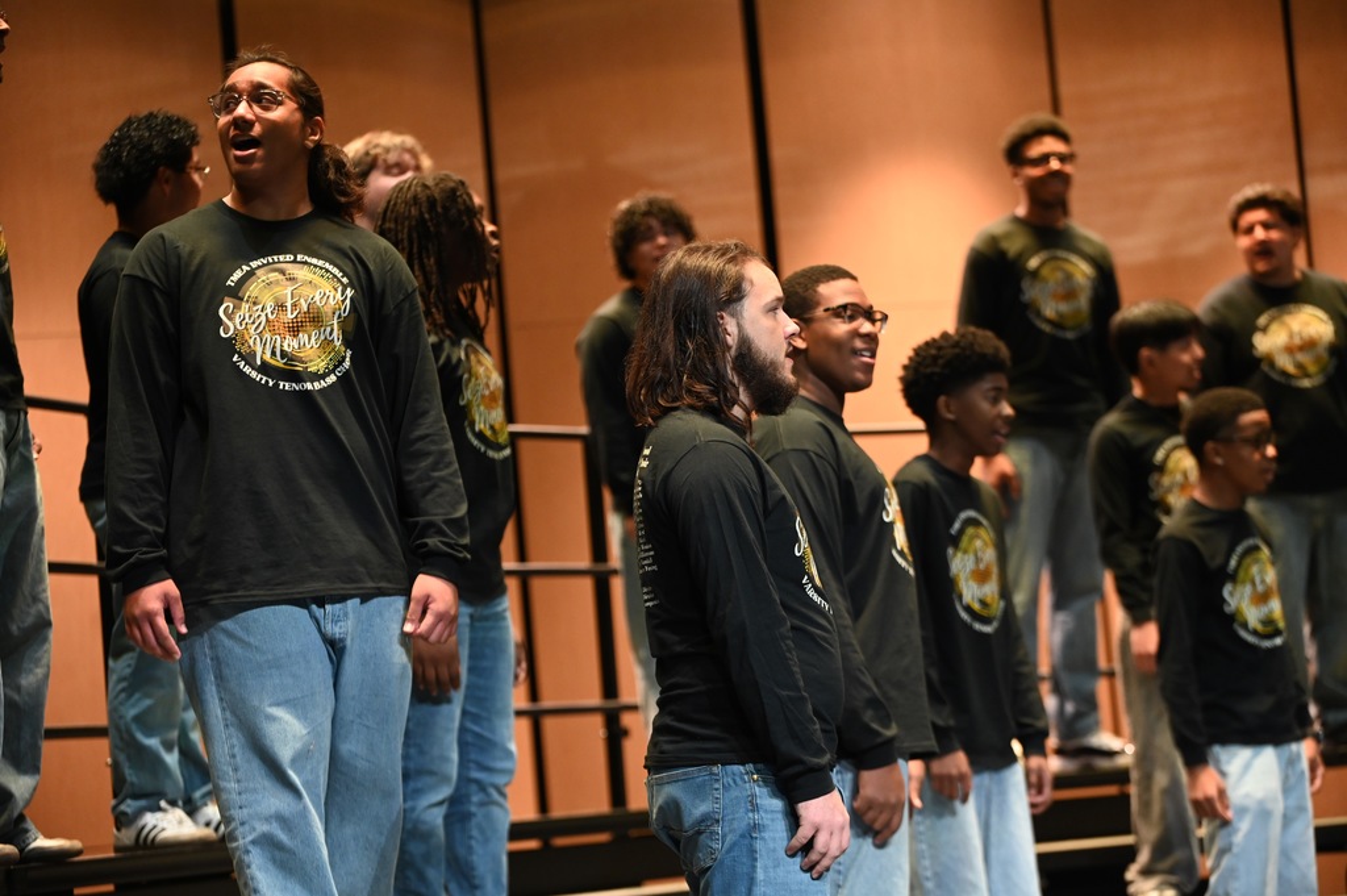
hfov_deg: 20.0
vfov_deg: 13.4
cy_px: 448
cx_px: 674
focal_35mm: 102
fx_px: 3813
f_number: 2.8
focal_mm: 102
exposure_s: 1/500
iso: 2500
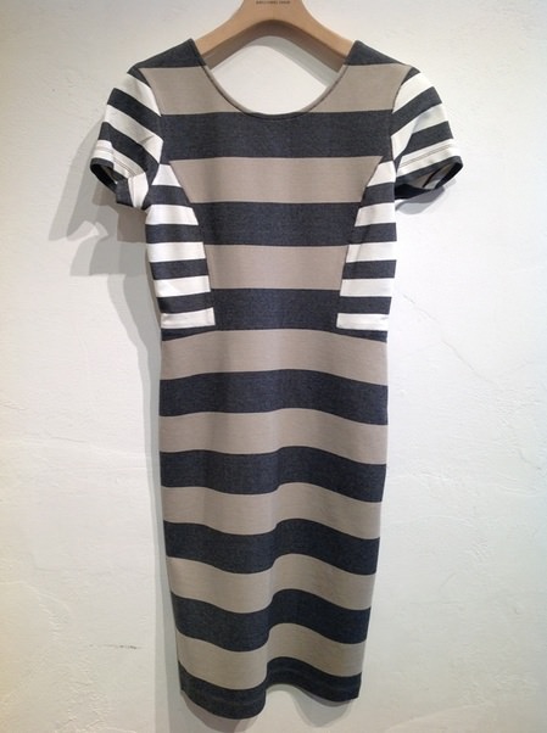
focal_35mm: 35
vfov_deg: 52.7
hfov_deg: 40.6
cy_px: 366
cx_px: 274
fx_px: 740
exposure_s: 1/50
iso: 100
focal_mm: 4.28
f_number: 2.4
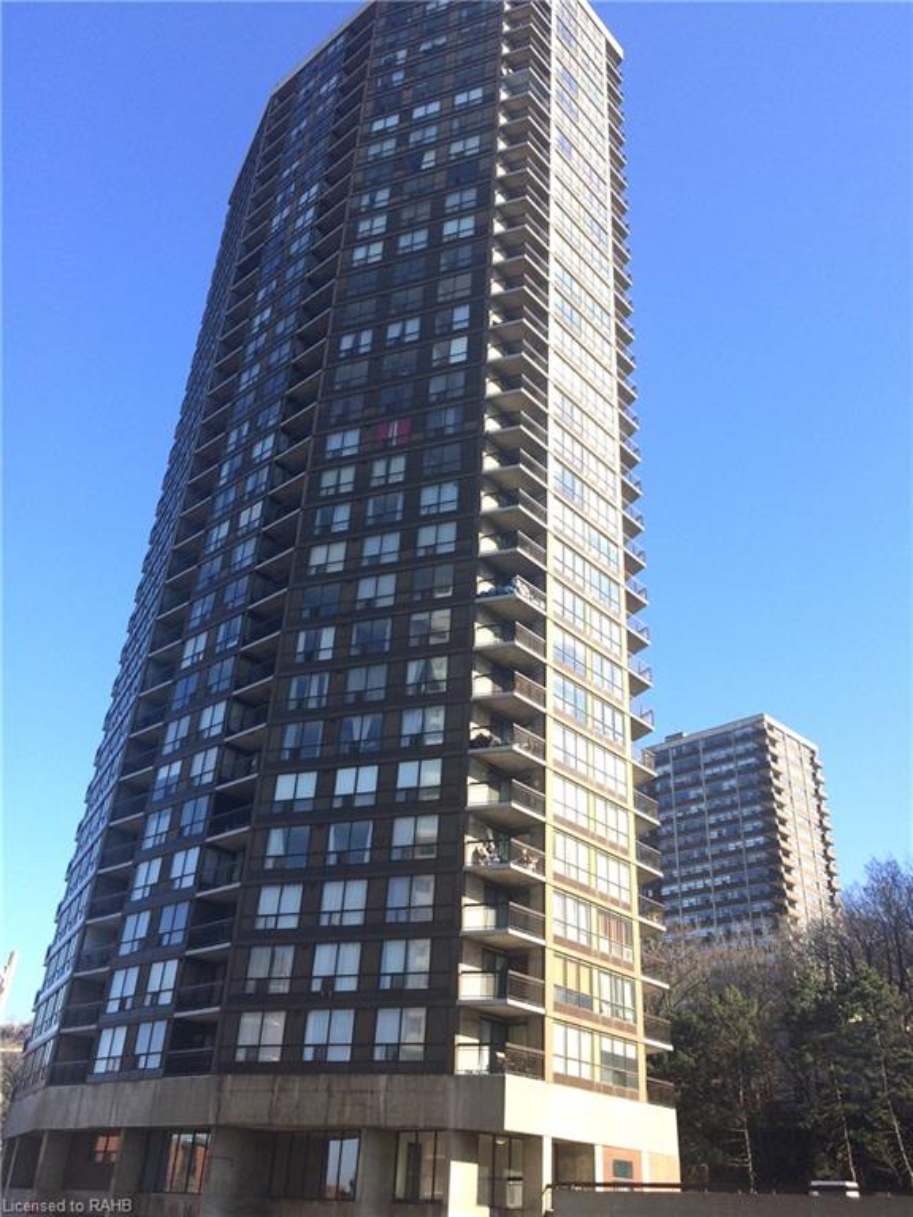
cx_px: 456
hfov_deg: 48.2
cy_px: 608
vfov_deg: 61.7
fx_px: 1020
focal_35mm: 29
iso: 32
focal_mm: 4.15
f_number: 2.2
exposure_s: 1/1109
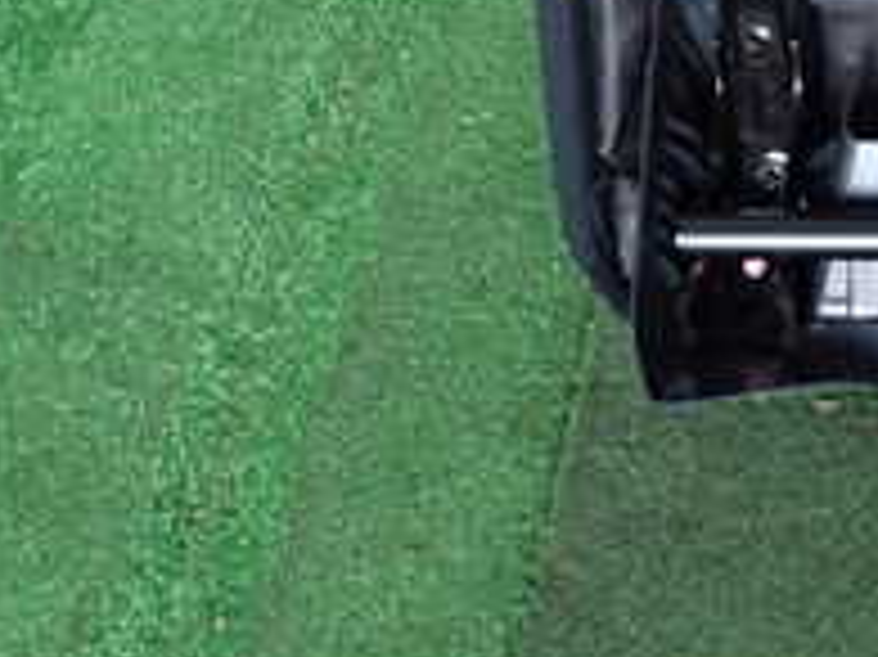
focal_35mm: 77
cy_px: -279
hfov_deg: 22.6
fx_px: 1952
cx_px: 1153
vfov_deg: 17.5
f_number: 2
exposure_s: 1/20
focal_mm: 4.5
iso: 800
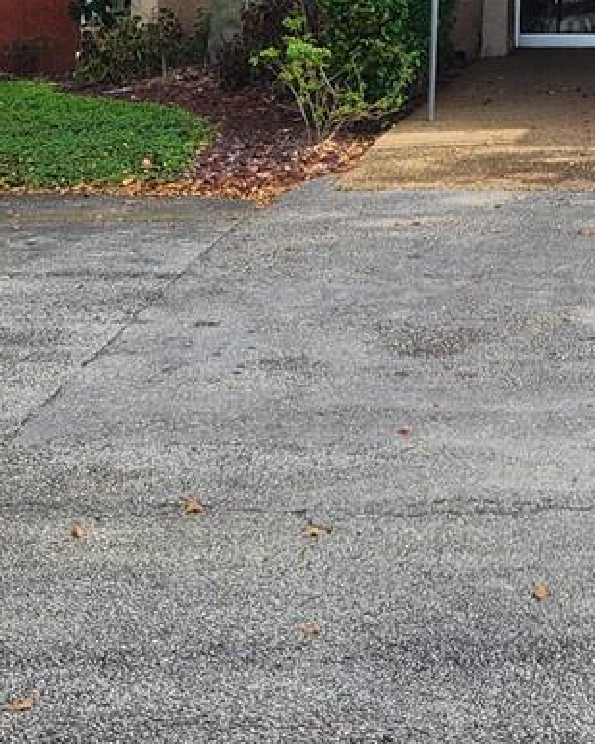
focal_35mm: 93
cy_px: -272
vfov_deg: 18.8
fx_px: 2046
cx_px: 749
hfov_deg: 15.8
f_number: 1.8
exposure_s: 1/790
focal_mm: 5.4
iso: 20
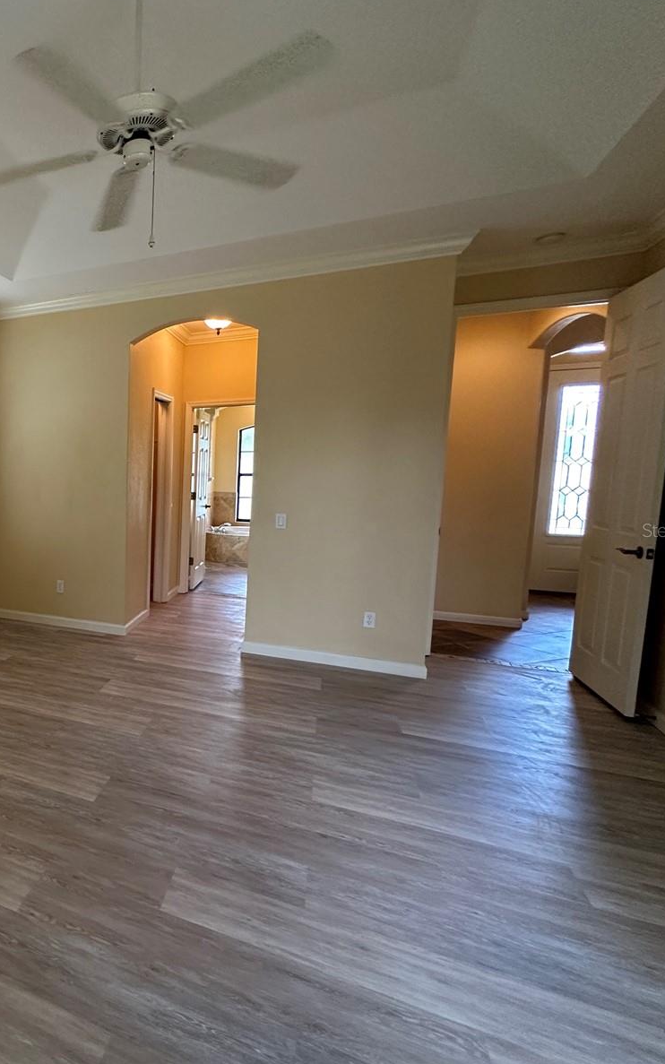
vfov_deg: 85.1
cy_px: 530
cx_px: 10
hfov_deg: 49.5
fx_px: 580
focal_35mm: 20
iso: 250
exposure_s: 1/120
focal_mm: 2.22
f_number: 2.2
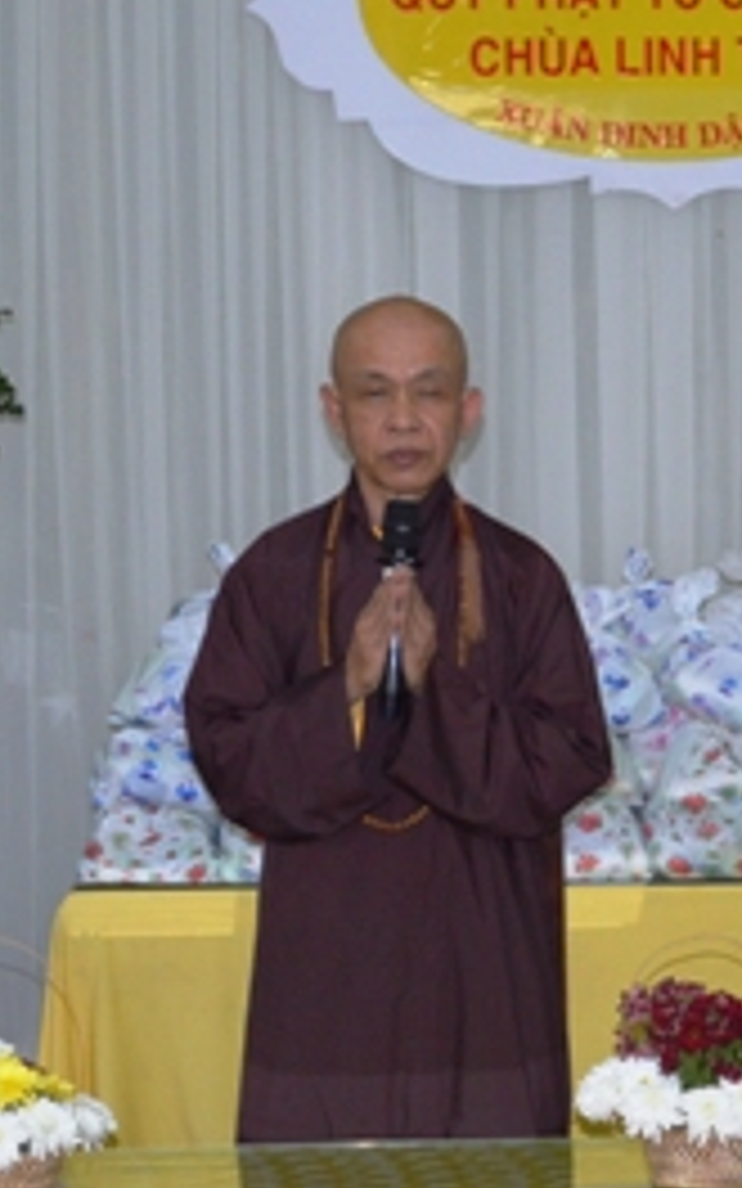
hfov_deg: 8.8
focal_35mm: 148
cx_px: 679
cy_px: 864
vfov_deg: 14.1
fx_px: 4789
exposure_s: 1/60
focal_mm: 40
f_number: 5.3
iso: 800
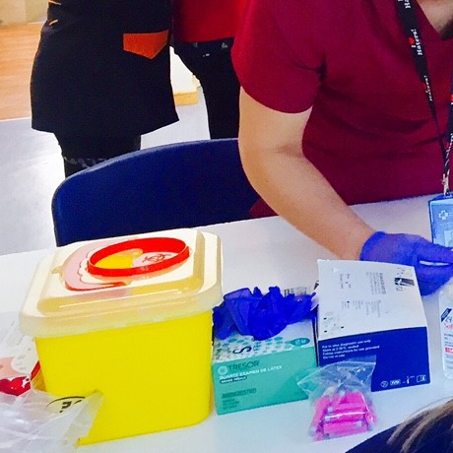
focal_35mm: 91
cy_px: 15
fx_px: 1347
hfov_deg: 17.1
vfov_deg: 18.6
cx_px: 694
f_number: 2.2
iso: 40
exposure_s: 1/33
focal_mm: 4.15
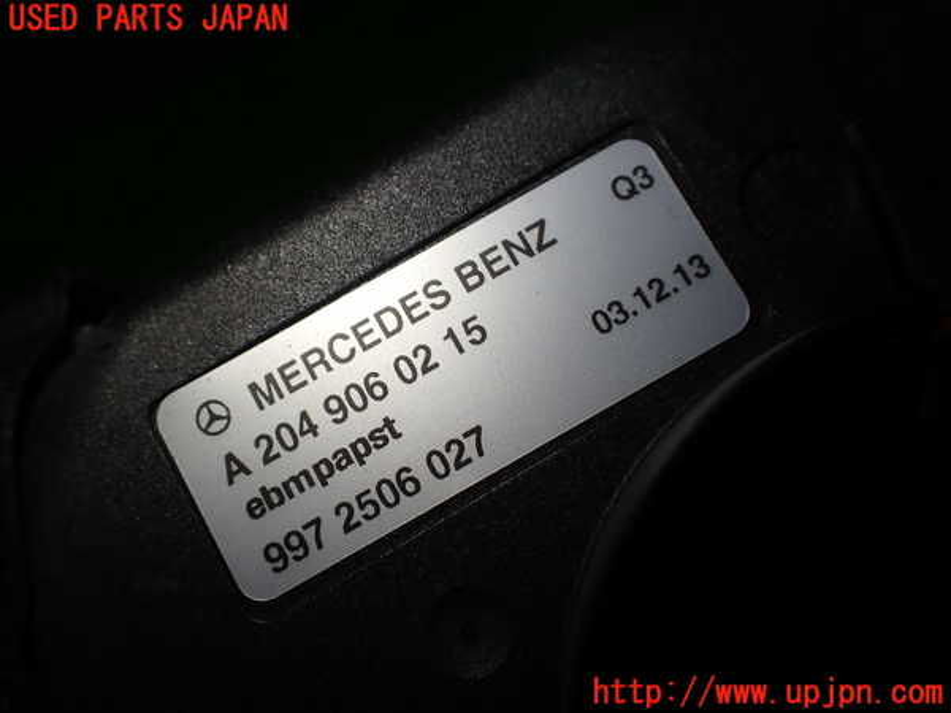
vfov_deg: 46.8
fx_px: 824
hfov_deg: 60.0
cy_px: 356
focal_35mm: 30
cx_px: 476
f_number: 2.3
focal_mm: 5.4
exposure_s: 1/200
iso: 100
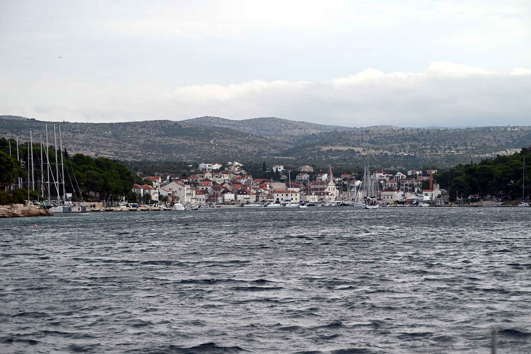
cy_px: 177
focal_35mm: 95
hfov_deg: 21.5
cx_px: 266
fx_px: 1402
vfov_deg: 14.4
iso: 100
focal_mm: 95
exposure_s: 1/640
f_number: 6.3
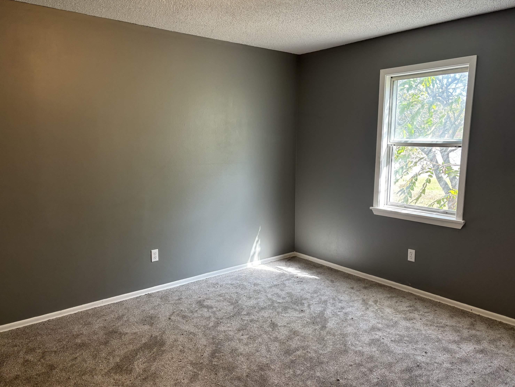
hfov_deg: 65.3
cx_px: 265
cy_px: 197
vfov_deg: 51.4
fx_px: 402
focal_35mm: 27
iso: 125
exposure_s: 1/60
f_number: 1.6
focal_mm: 5.96
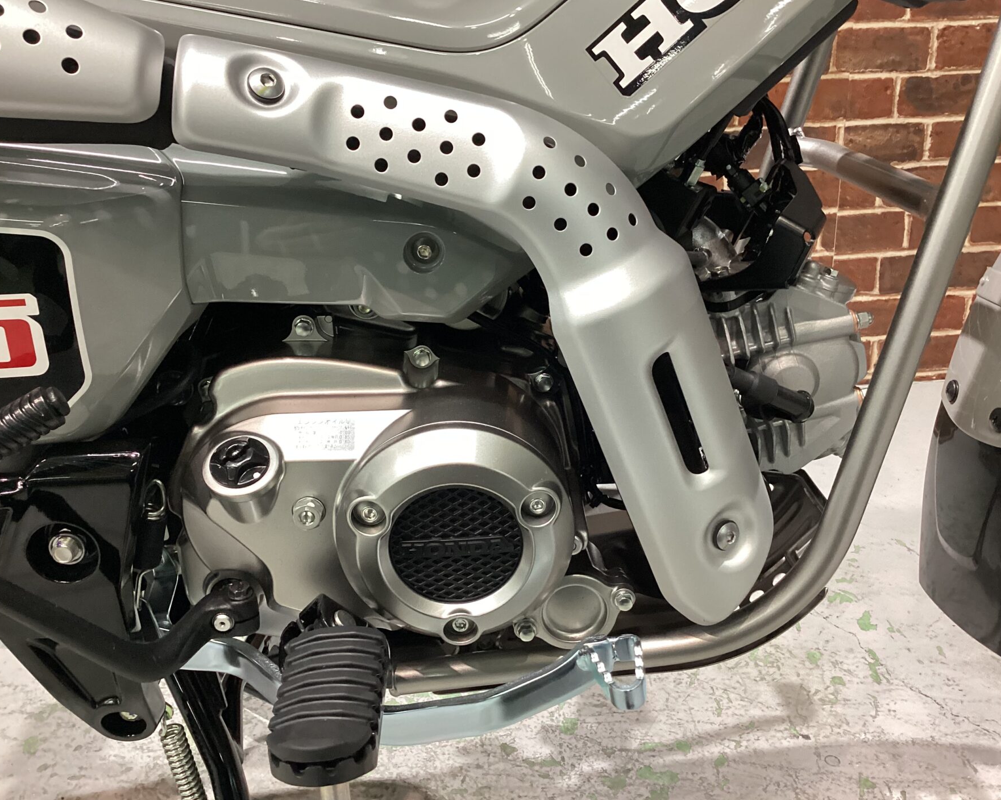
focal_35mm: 33
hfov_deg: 54.2
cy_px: 400
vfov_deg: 44.5
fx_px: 977
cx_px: 494
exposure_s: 1/50
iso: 250
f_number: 2.4
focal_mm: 3.3
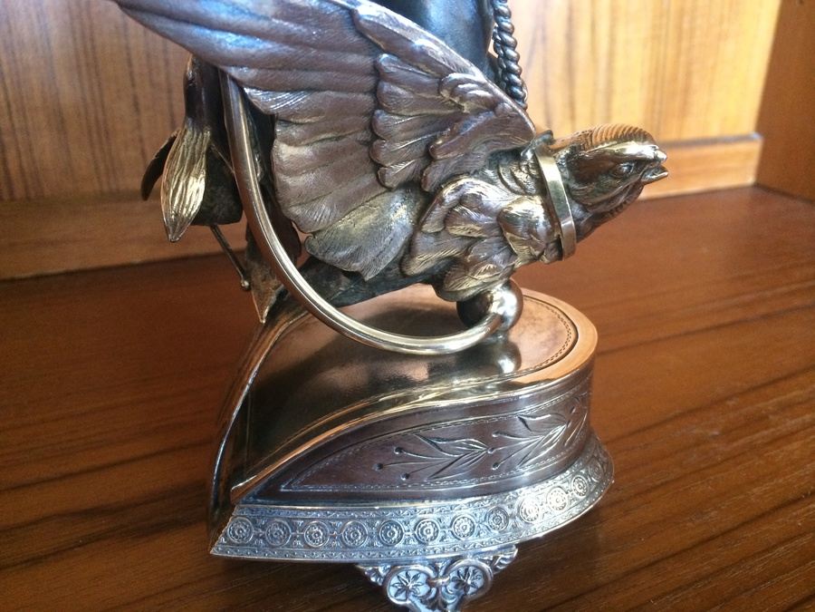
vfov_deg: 46.8
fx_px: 706
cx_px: 408
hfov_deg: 60.0
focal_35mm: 30
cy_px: 306
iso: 320
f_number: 2.2
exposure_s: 1/17
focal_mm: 4.12
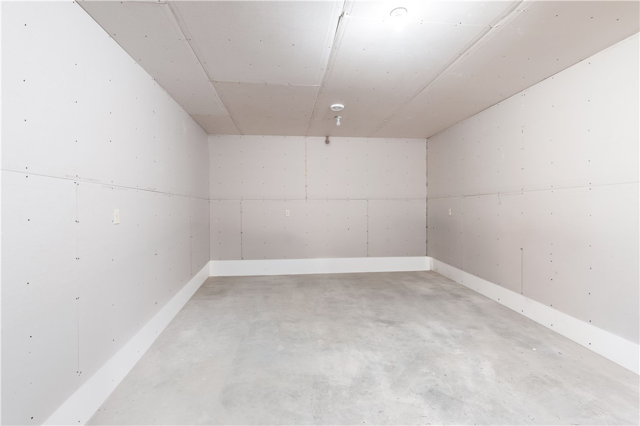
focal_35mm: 16
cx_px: 320
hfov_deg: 96.8
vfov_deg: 73.7
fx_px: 284
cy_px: 213
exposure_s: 1/8
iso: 200
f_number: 6.3
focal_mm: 16
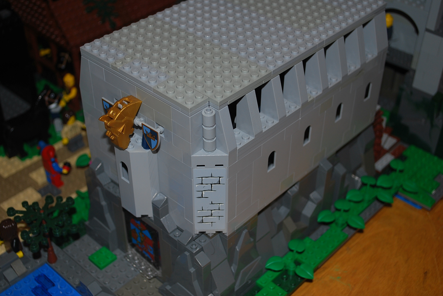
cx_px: 222
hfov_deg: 38.8
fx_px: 628
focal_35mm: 51
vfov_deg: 26.6
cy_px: 148
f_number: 5
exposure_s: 1/60
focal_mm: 34
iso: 200
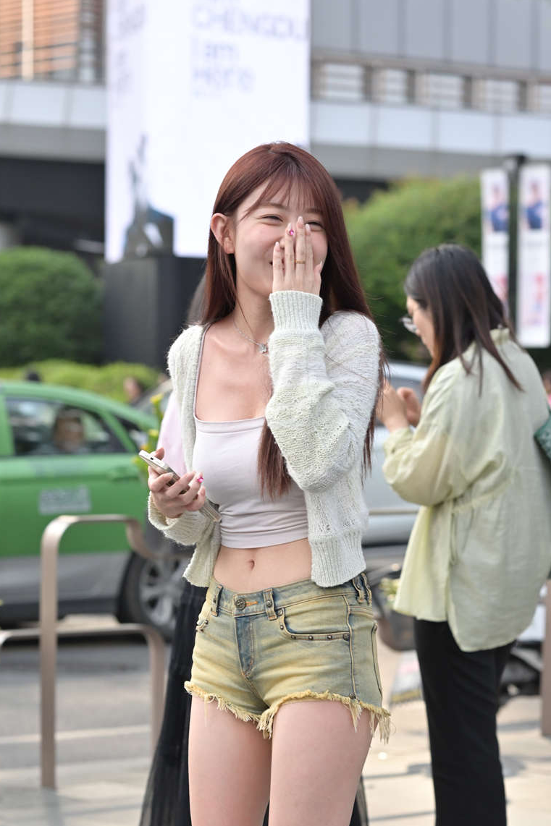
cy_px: 585
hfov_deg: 10.2
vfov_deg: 15.3
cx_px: 256
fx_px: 3077
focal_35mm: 134
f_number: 4
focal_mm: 85
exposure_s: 1/800
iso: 320
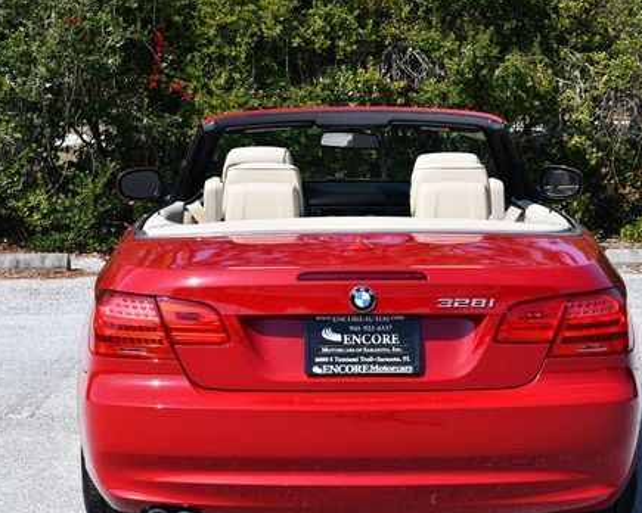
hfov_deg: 20.4
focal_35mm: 94
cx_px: 323
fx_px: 1786
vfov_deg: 16.4
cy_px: 286
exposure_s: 1/250
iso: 100
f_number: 8
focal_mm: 34
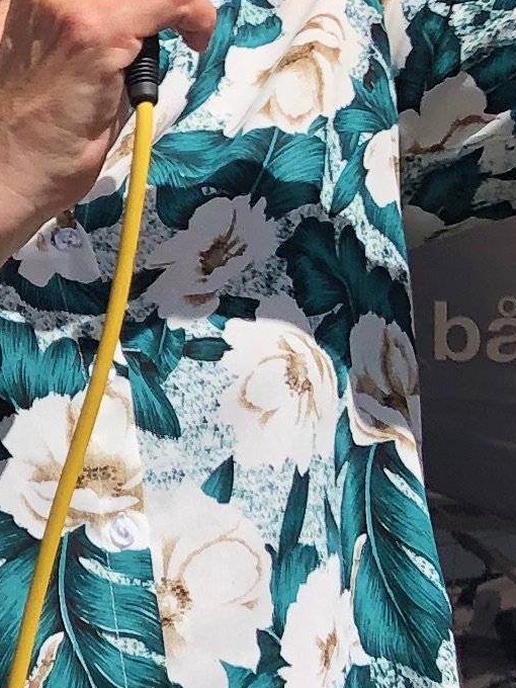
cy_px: 183
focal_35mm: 166
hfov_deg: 8.3
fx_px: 3299
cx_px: -629
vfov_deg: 11.9
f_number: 1.8
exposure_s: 1/2404
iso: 20
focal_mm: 3.99
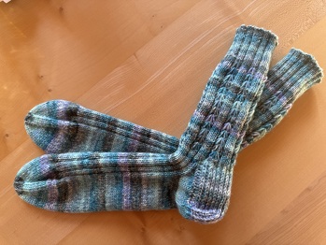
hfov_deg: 71.6
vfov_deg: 56.8
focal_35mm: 24
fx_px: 226
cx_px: 163
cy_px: 122
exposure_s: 1/121
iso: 64
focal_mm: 6.76
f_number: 1.78
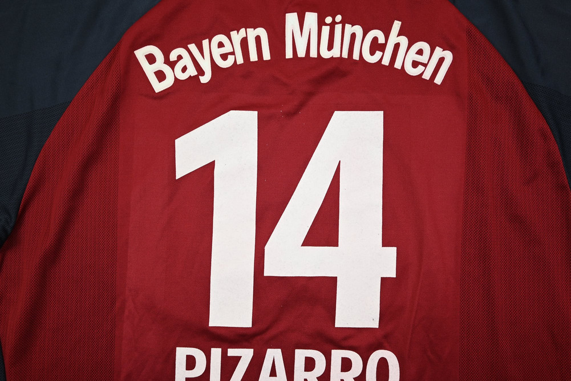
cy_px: 190
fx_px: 484
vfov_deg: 43.0
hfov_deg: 61.1
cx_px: 286
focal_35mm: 30
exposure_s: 1/125
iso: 200
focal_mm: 30.5
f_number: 4.8
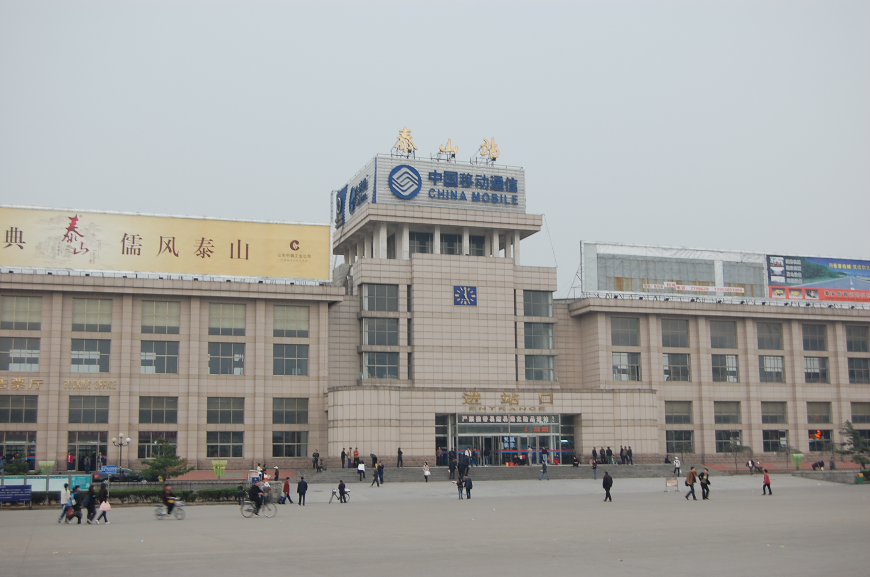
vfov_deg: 29.8
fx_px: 1086
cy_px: 288
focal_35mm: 45
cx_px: 435
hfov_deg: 43.7
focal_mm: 30
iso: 250
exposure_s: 1/30
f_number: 5.6
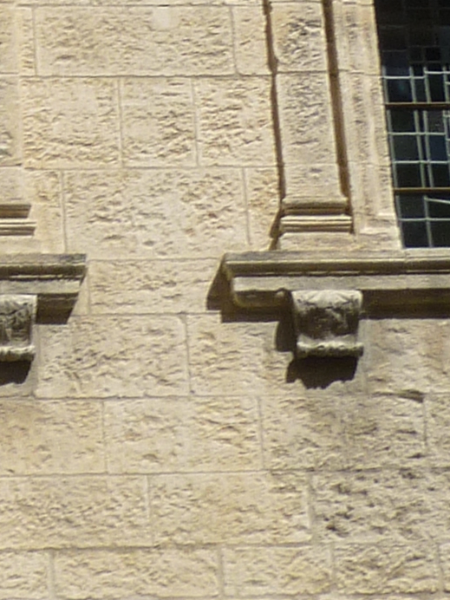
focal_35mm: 174
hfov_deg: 8.5
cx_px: -13
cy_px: -256
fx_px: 3016
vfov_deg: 11.0
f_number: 8
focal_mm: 5.5
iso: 80
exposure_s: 1/250
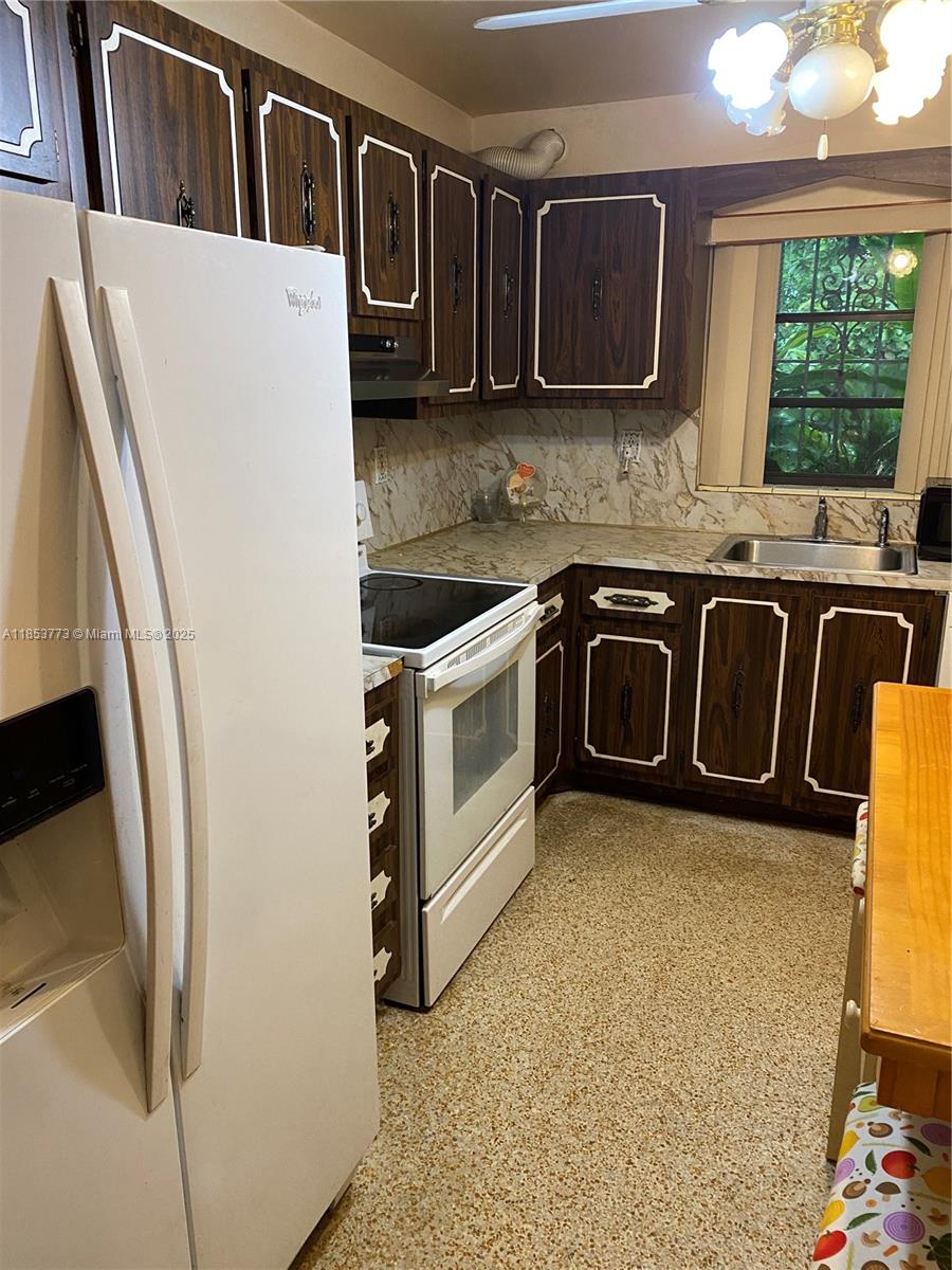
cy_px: 635
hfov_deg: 53.1
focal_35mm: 26
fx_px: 953
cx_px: 476
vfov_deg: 67.3
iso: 320
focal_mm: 4.25
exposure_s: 1/60
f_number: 1.8
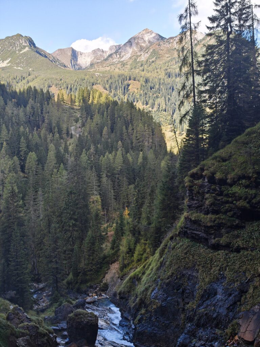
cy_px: 174
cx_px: 130
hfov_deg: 31.5
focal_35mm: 46
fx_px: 461
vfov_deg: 41.2
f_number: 2.8
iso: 50
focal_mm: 8.72
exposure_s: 1/337
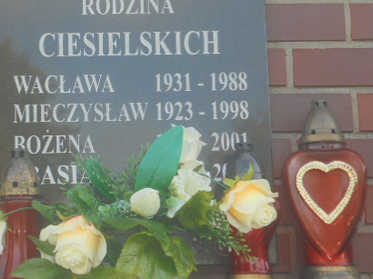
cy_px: 117
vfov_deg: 14.8
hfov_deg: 19.5
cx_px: 97
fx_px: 1077
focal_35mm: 100
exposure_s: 1/80
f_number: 5.6
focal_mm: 11.5
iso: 100
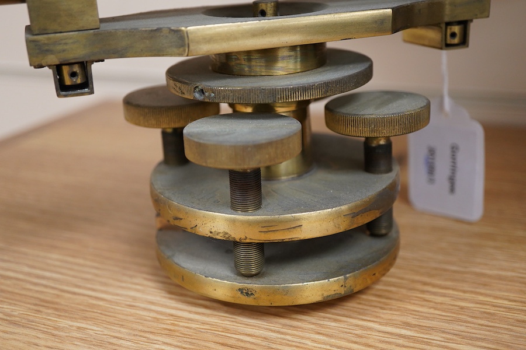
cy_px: 175
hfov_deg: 43.6
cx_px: 263
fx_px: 657
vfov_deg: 29.9
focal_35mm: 45
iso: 1250
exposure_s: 1/125
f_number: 3.5
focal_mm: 30
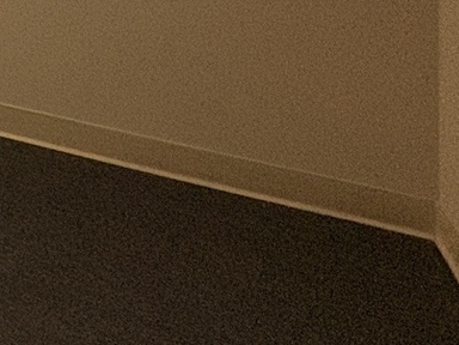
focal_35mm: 73
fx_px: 968
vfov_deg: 16.2
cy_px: -320
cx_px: -607
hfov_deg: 15.7
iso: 125
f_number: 2.2
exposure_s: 1/120
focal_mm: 2.22
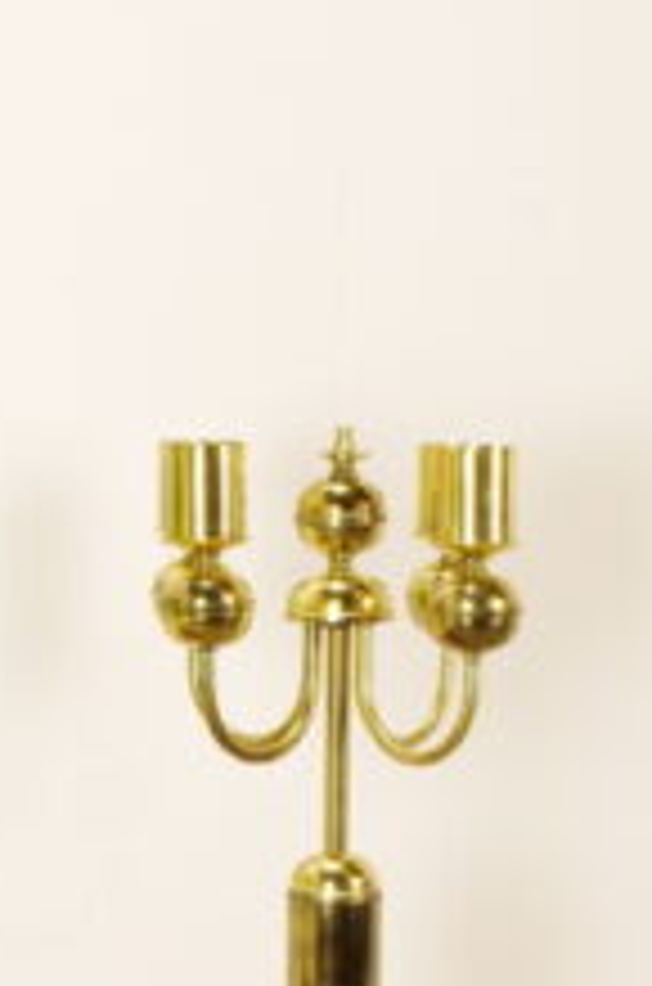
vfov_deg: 13.9
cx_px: -130
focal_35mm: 145
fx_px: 3958
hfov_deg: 9.3
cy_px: 1110
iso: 100
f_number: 11
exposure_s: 1/2
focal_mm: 28
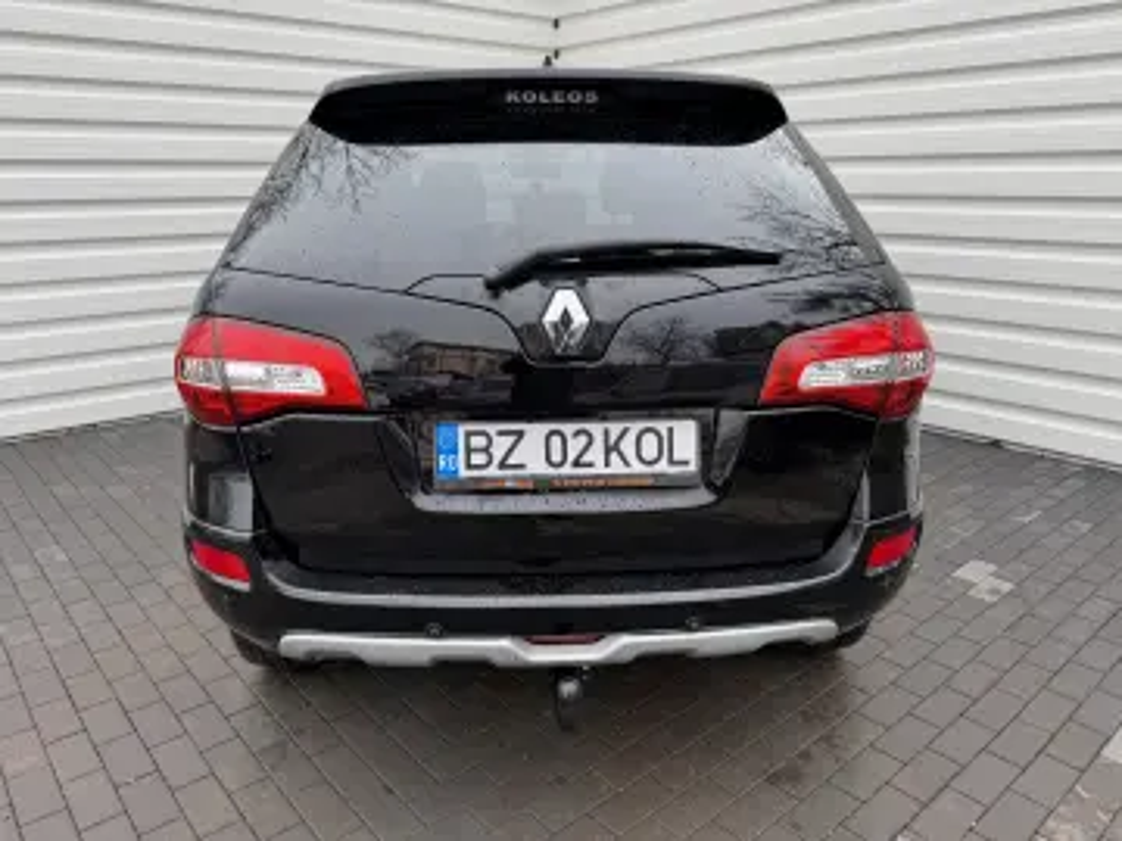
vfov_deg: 56.8
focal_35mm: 24
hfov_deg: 71.6
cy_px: 420
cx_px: 561
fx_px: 778
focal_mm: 6.76
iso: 64
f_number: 1.78
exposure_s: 1/121
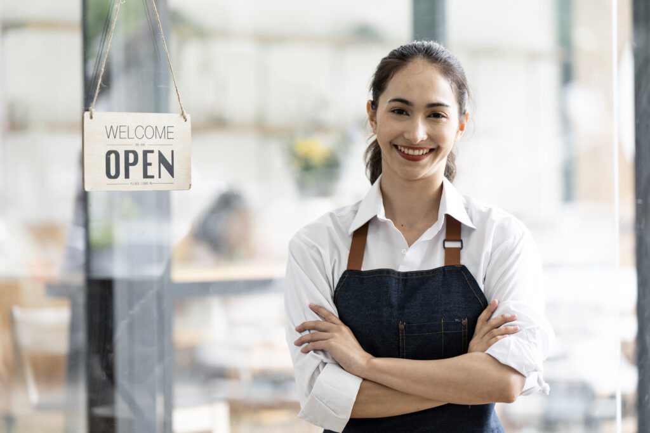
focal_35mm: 126
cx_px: 325
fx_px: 2275
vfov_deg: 10.9
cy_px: 216
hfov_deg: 16.3
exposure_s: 1/100
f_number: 2.8
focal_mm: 126
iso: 320
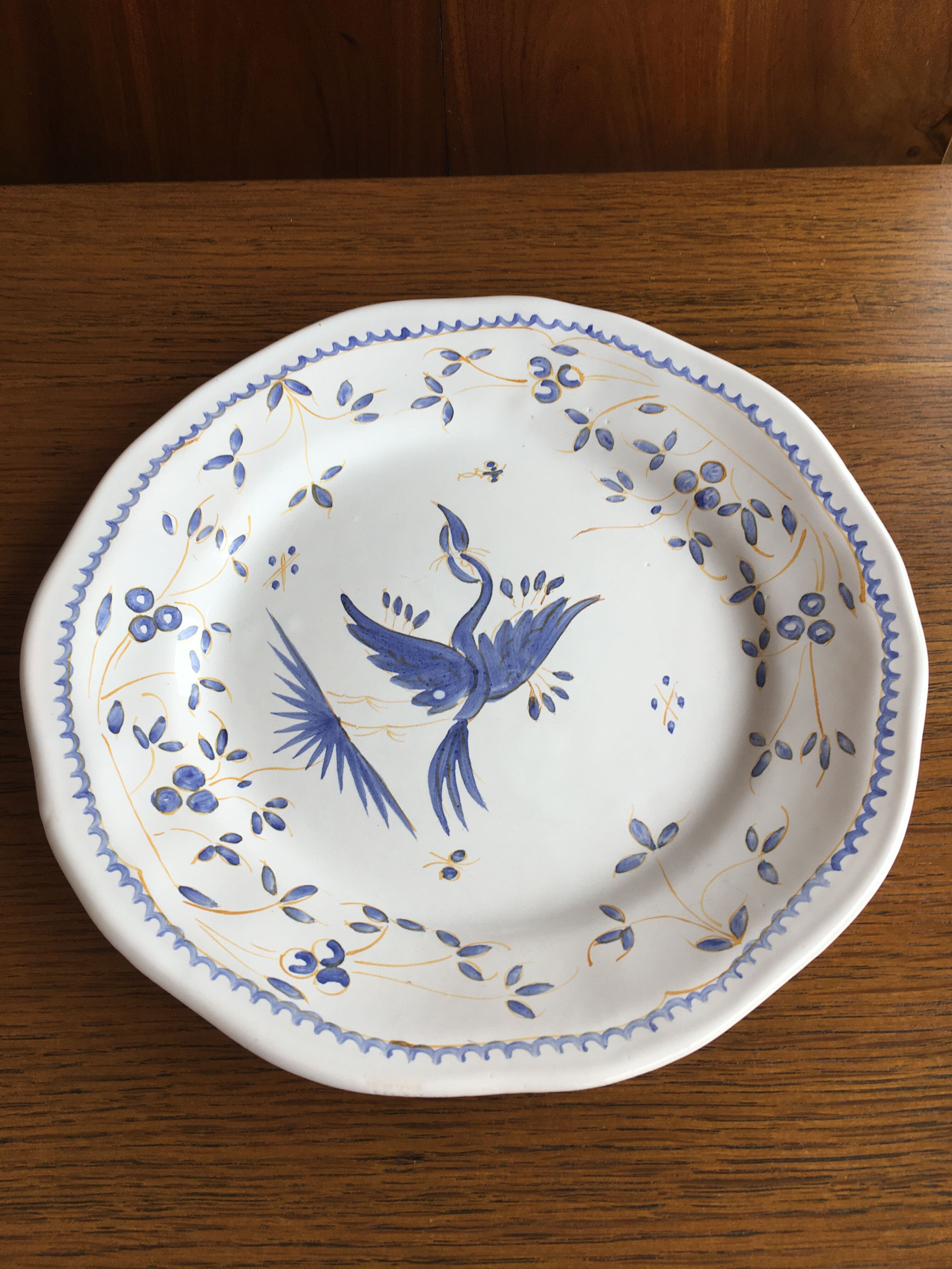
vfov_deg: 61.7
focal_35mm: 29
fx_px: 1063
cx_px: 476
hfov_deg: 48.2
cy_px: 634
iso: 25
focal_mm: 4.15
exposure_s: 1/108
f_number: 2.2
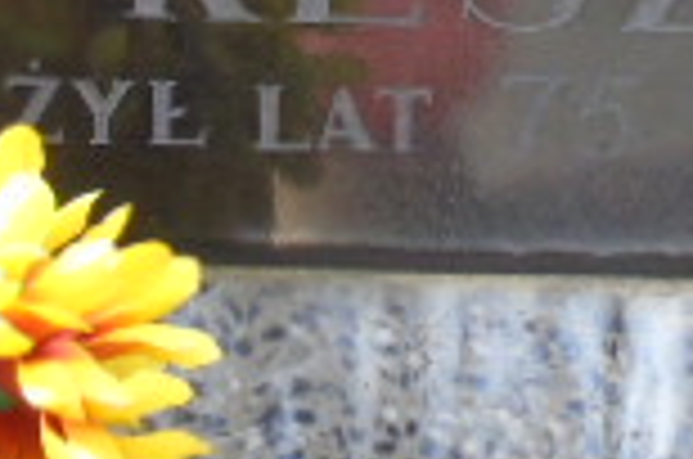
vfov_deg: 2.2
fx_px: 11814
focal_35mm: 615
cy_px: -554
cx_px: 621
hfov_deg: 3.4
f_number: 4.7
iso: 320
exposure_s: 1/125
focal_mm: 25
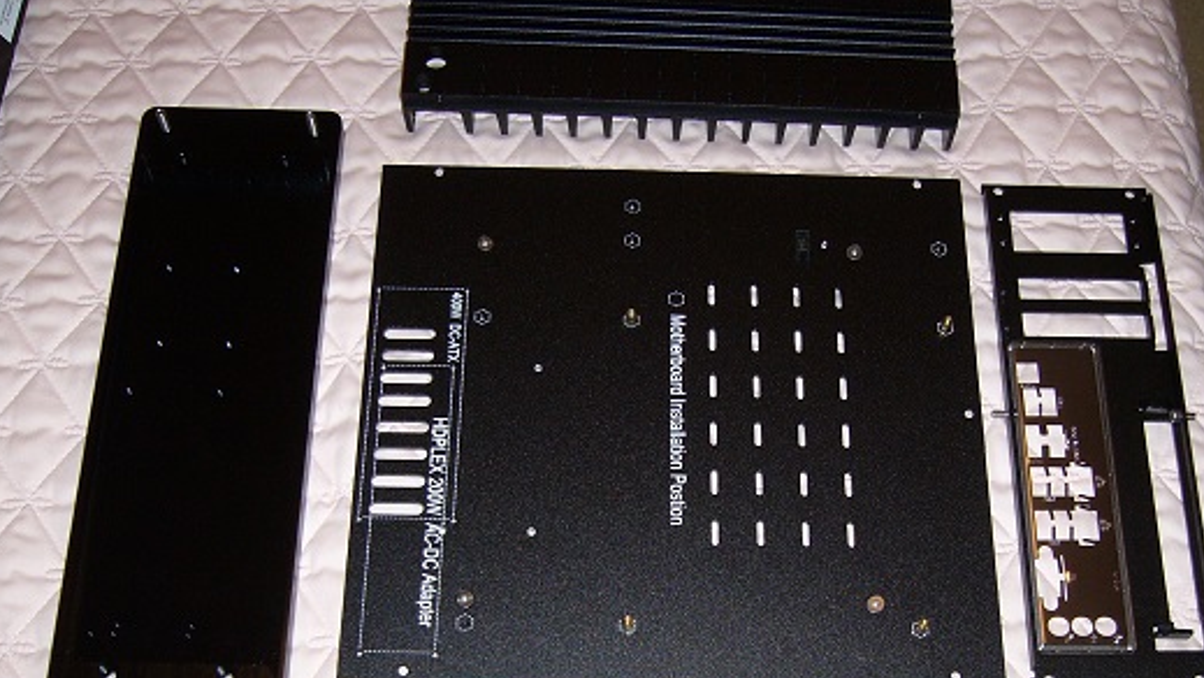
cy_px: 462
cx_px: 694
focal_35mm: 47
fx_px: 1501
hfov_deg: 43.6
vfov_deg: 25.3
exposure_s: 1/30
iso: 100
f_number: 2.8
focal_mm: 5.8
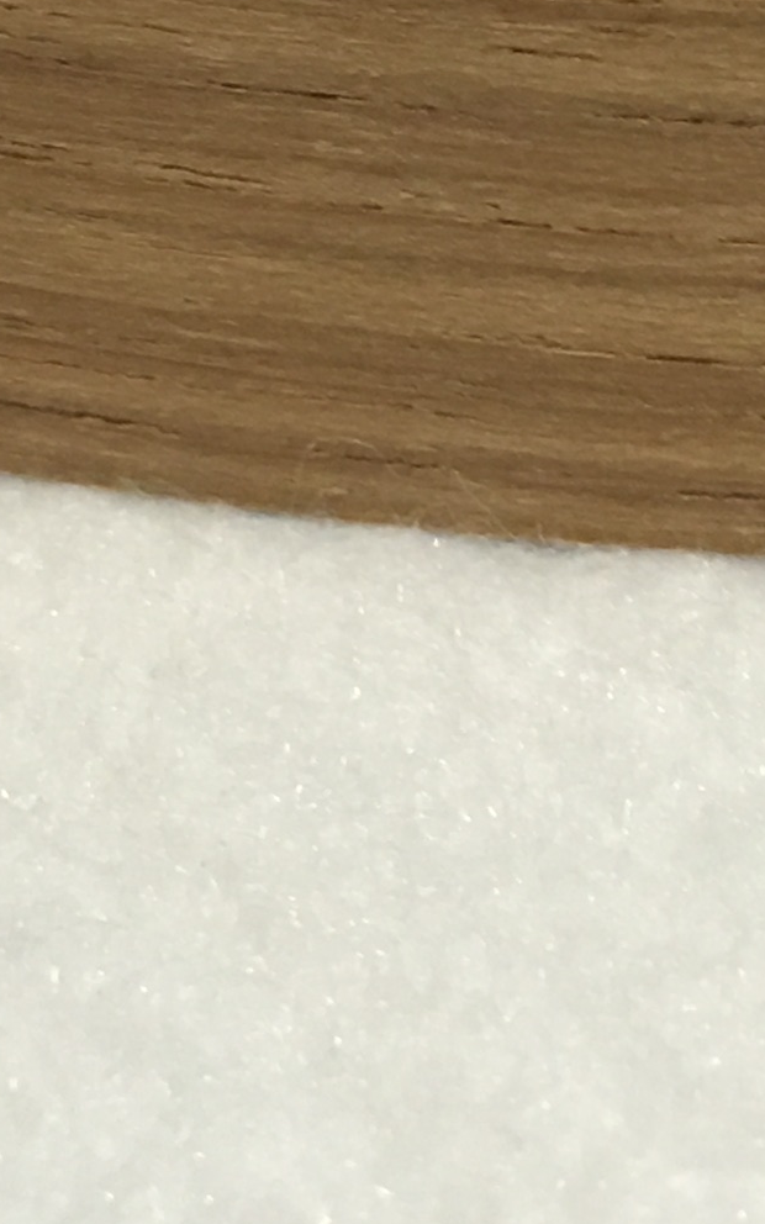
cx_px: 796
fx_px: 4170
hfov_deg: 10.4
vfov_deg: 16.3
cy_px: -73
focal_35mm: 125
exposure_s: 1/4
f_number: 2.2
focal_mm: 4.15
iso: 50
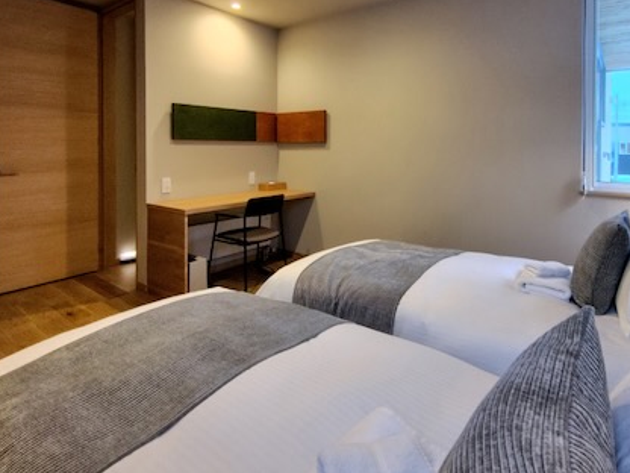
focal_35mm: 20
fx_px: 364
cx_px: 351
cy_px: 164
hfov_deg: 81.4
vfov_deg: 64.5
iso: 782
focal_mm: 2.16
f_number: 2.2
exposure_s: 1/60
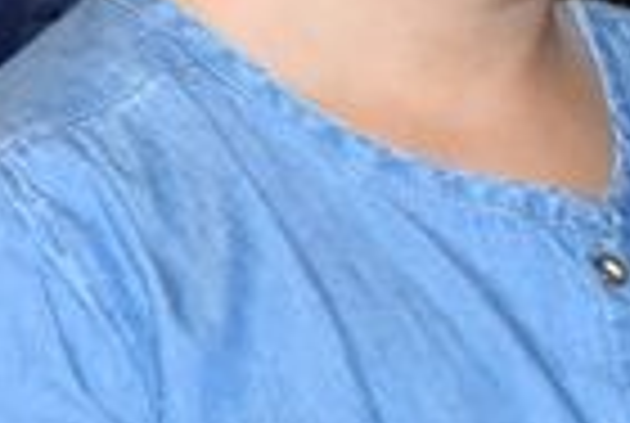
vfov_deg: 5.0
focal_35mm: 274
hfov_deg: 6.7
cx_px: -1408
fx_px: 4799
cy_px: -380
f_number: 6.3
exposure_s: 1/60
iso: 6400
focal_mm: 25
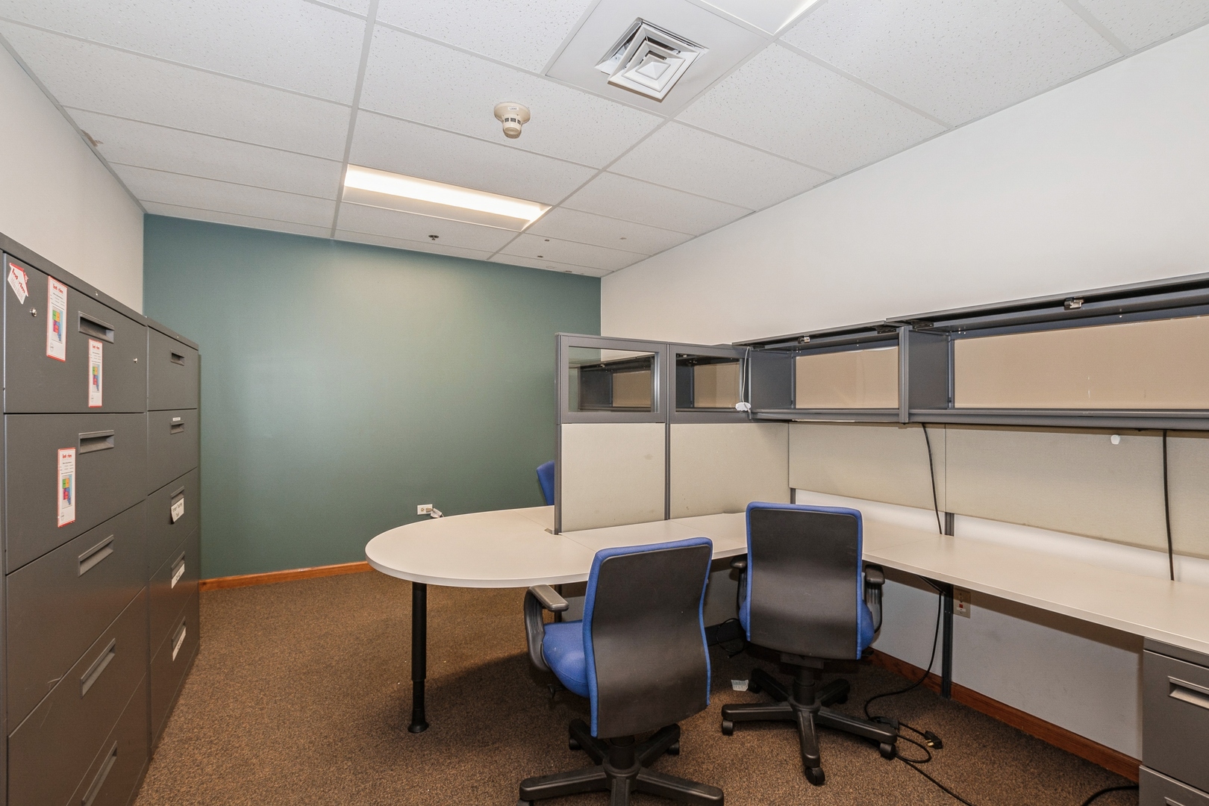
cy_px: 403
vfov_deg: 77.3
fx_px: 504
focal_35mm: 15
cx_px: 604
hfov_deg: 100.4
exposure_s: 1/20
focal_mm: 10
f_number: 7.1
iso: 250
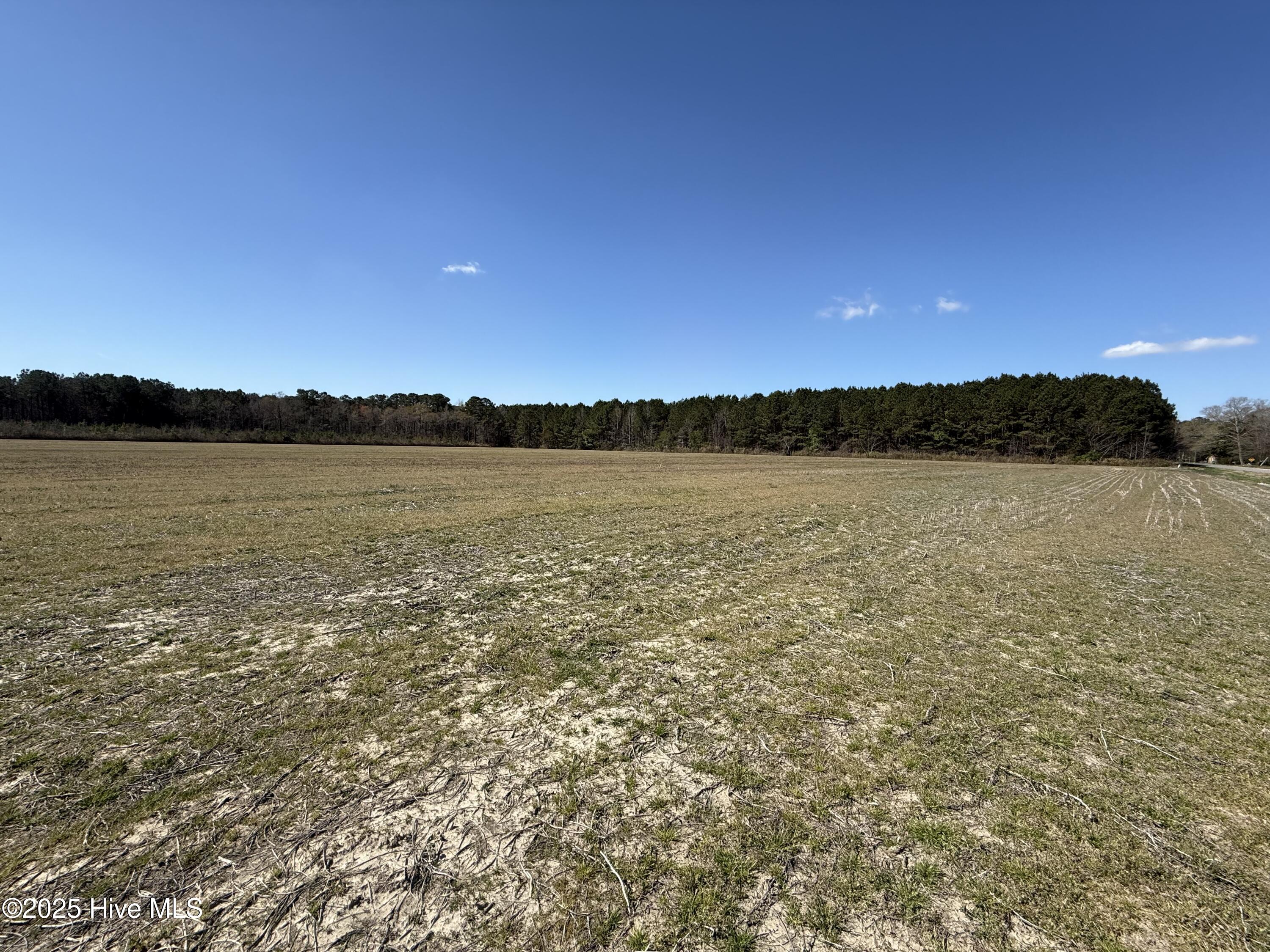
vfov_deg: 85.7
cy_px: 476
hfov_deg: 102.1
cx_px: 635
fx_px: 514
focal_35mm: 14
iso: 50
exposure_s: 1/2237
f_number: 2.2
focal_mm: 2.22
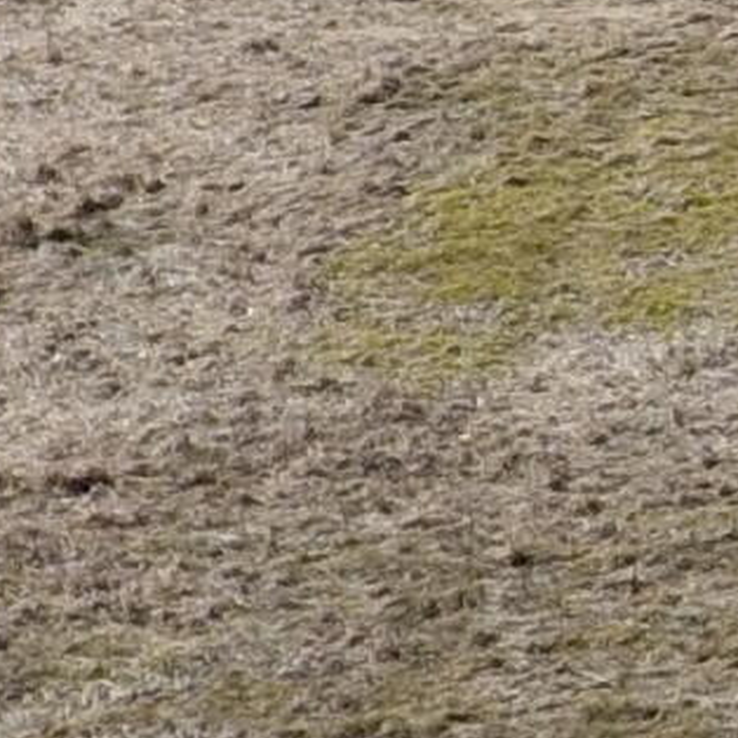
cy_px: -228
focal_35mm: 169
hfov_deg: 7.3
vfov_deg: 10.1
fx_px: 4076
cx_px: 3044
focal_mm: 3.61
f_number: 2.8
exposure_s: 1/633
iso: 100
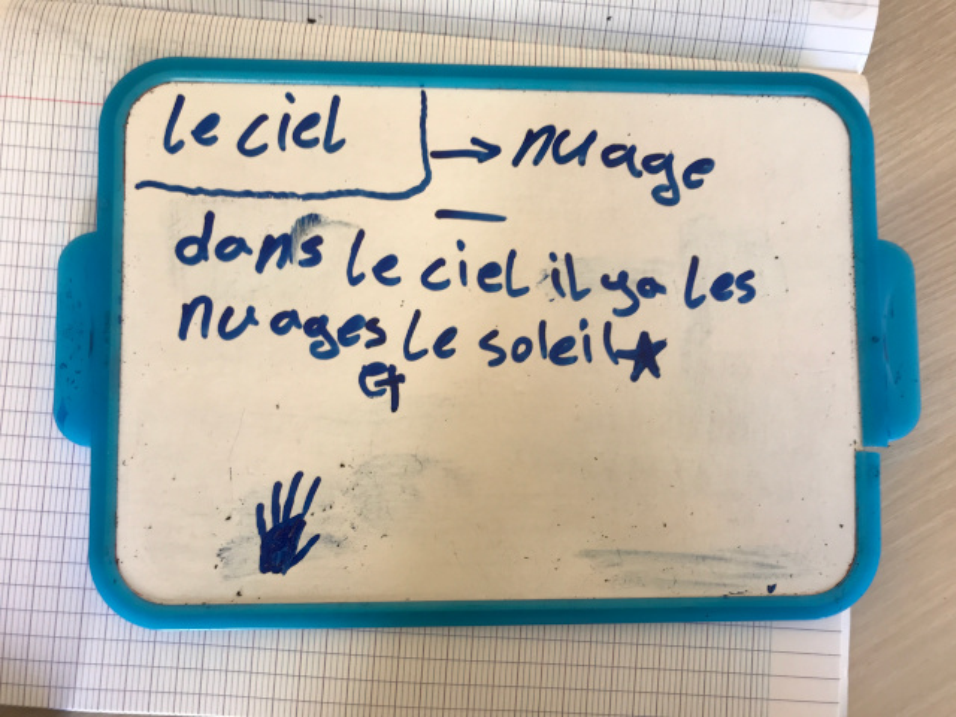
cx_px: 478
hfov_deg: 63.4
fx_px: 773
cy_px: 358
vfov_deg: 49.7
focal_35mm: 28
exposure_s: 1/50
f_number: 1.8
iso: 32
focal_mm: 3.99
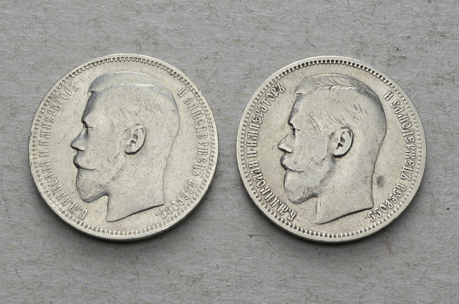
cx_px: 230
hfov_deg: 24.7
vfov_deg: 16.5
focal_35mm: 82
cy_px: 152
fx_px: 1050
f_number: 14
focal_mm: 55
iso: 400
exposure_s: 1/250
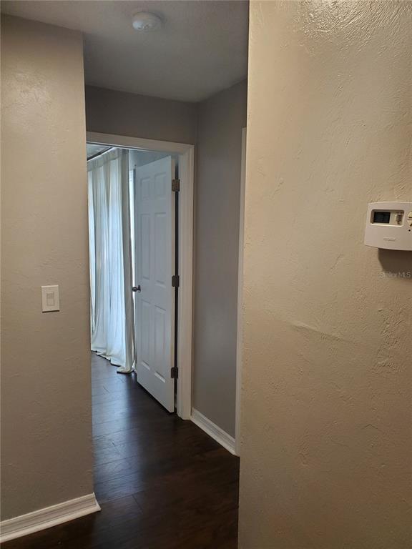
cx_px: 206
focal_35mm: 26
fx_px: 413
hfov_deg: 53.1
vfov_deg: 67.3
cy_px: 274
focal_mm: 4.3
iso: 250
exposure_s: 1/60
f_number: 2.4
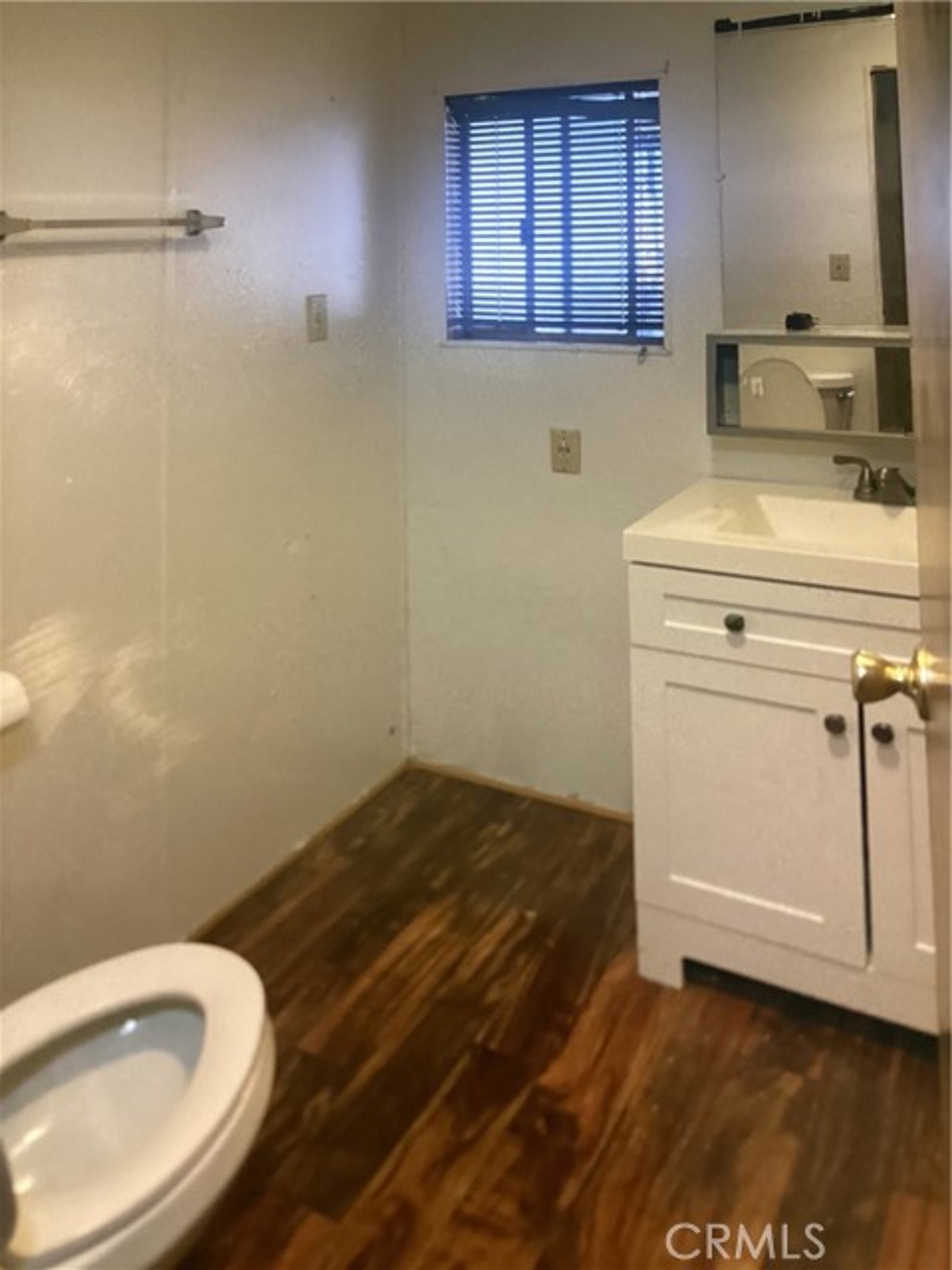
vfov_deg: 58.4
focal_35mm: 31
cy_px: 635
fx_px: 1137
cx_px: 476
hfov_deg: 45.4
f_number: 2.4
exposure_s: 1/40
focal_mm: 3.3
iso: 320
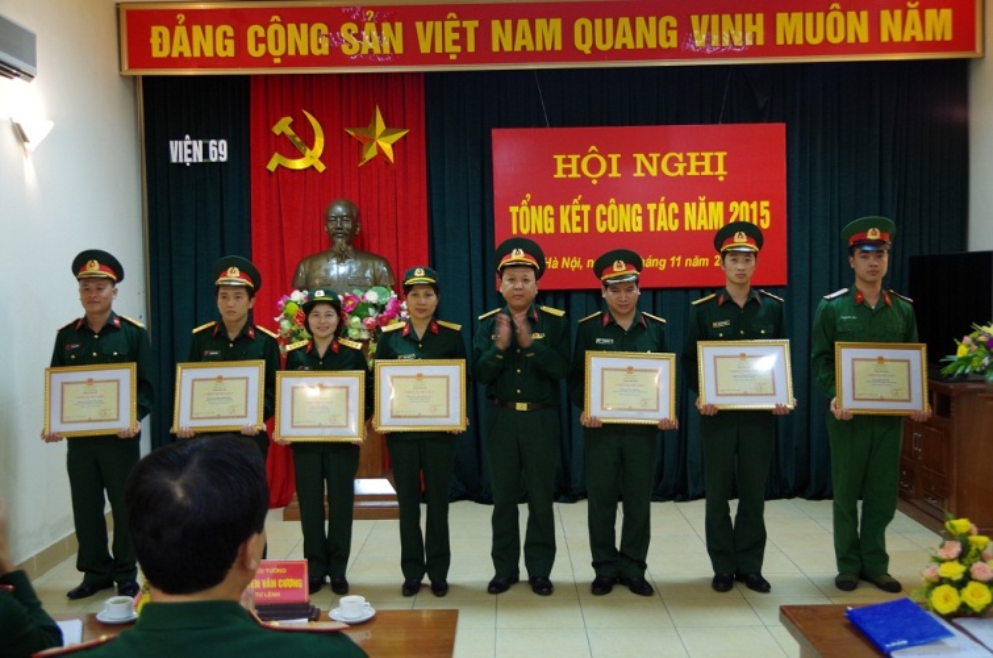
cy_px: 329
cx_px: 496
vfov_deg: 36.7
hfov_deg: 53.2
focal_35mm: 36
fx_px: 991
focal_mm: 24
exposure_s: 1/15
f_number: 4
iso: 800
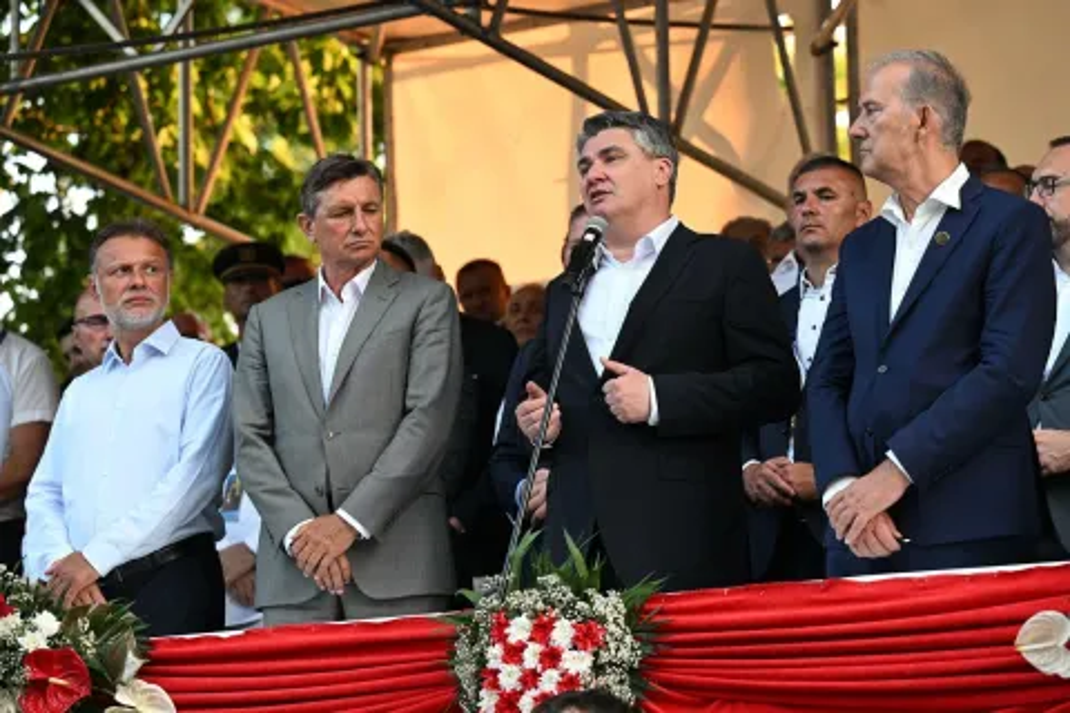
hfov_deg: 19.5
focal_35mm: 105
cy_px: 356
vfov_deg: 13.0
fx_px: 3121
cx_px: 535
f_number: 4
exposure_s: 1/500
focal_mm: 105
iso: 2000
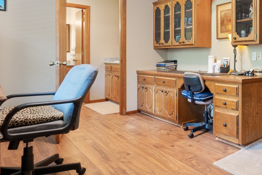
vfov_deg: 43.2
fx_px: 218
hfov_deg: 52.8
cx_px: 245
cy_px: 65
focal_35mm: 30
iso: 250
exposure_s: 2
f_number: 9
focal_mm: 16
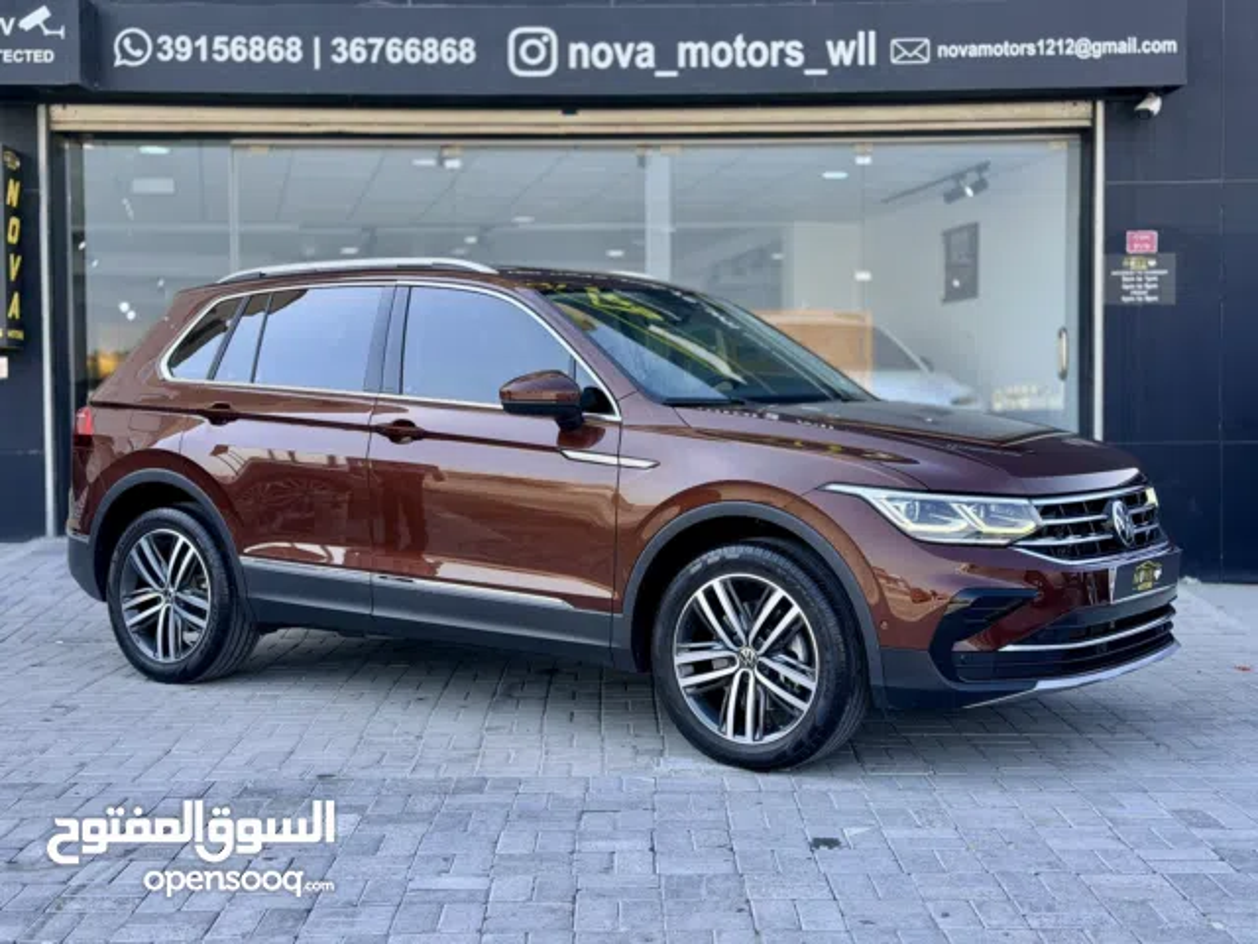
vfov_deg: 30.3
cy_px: 472
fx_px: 1744
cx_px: 629
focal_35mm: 48
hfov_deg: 39.7
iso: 80
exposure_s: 1/1167
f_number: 1.78
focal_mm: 6.76
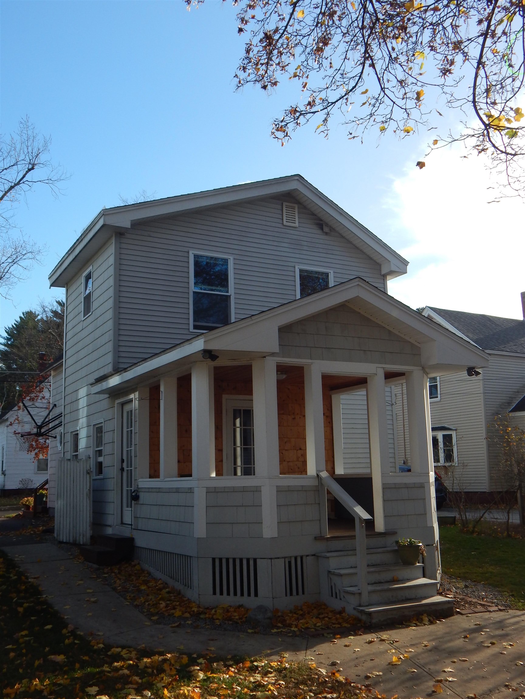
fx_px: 688
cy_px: 350
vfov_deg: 54.0
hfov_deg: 41.8
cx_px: 262
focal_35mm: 34
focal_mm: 6.1
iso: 125
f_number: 3.3
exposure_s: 1/800
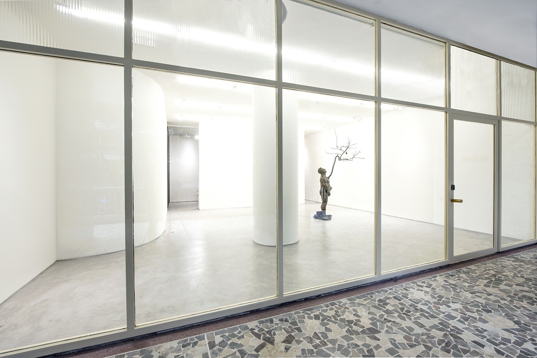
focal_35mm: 15
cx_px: 268
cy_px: 179
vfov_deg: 77.3
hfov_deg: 100.4
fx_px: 224
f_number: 13
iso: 100
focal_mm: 15
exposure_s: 1/2.5
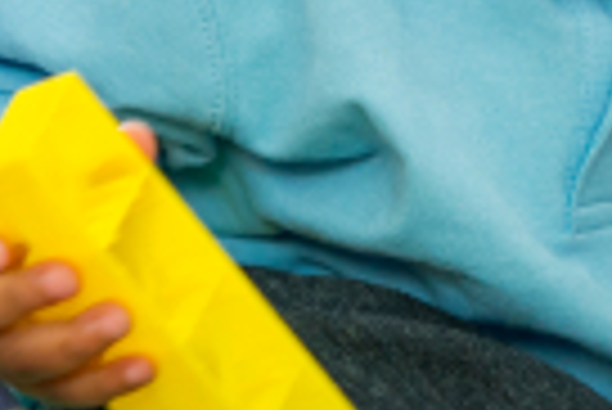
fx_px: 14312
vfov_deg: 1.6
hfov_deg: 2.4
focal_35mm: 841
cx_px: 745
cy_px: -155
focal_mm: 135
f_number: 2.8
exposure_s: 1/250
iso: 400
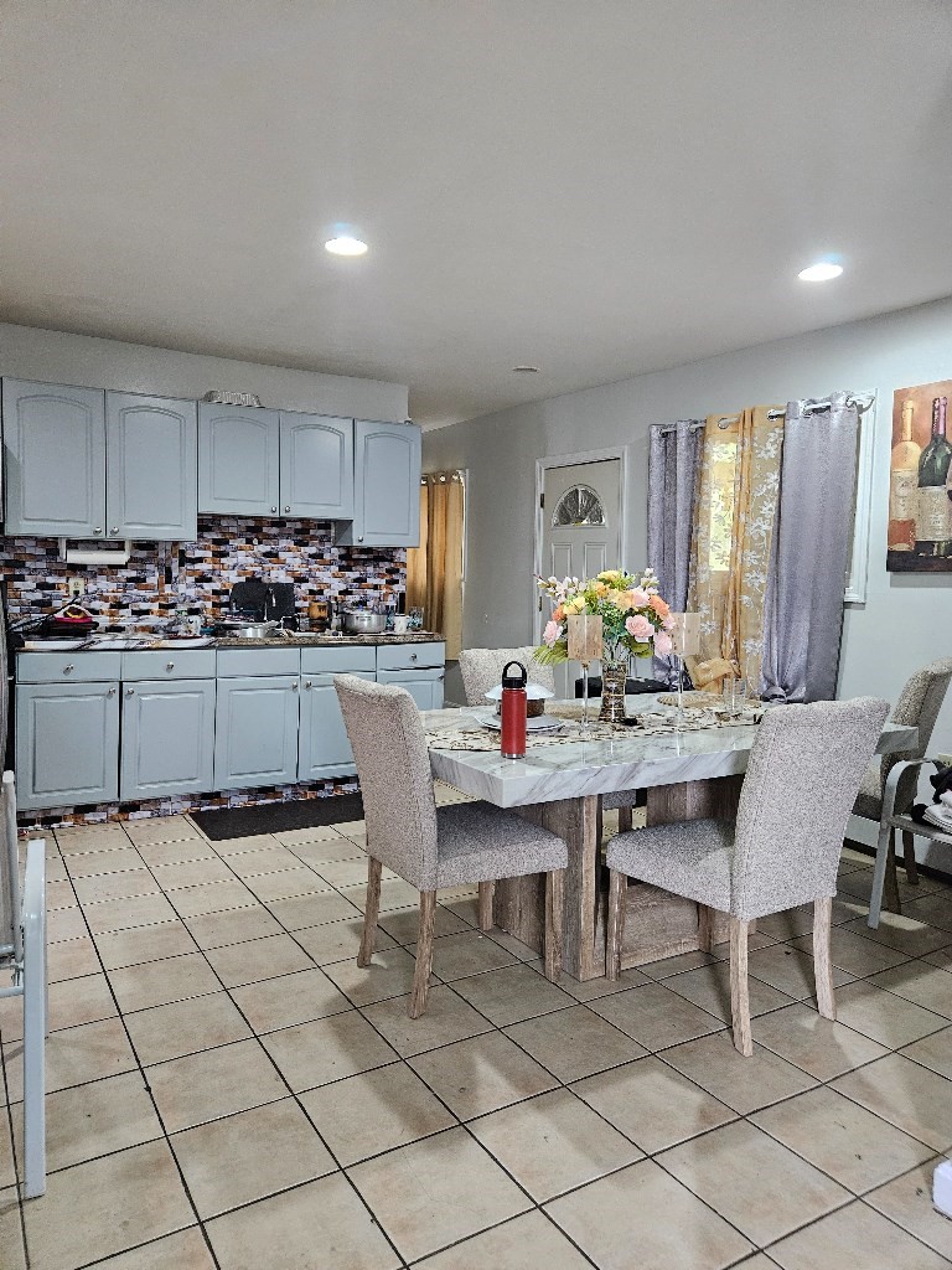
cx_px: 476
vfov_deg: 73.9
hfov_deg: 58.9
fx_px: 843
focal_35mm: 23
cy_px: 635
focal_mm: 5.4
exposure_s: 1/120
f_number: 1.8
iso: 1000
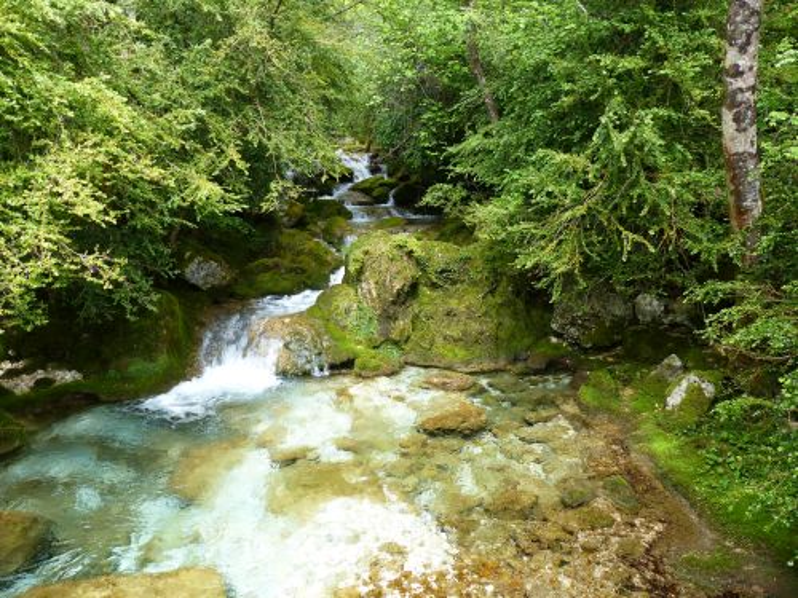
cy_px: 299
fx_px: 576
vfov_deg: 54.9
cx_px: 399
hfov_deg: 69.4
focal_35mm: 25
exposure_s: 1/80
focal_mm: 4.5
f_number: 2.8
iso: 100
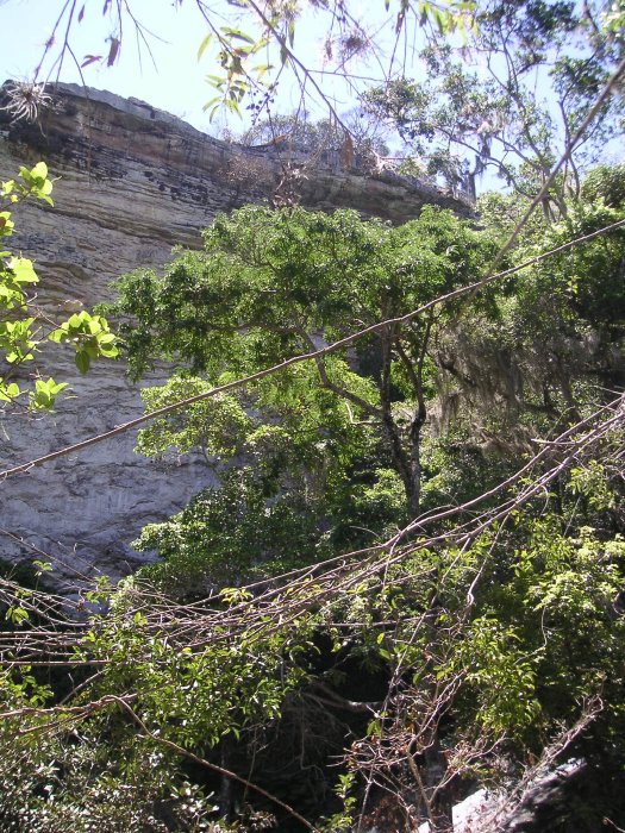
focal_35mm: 38
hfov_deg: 37.7
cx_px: 312
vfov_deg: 49.0
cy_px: 416
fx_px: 915
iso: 50
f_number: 2.8
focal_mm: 6
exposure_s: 1/250
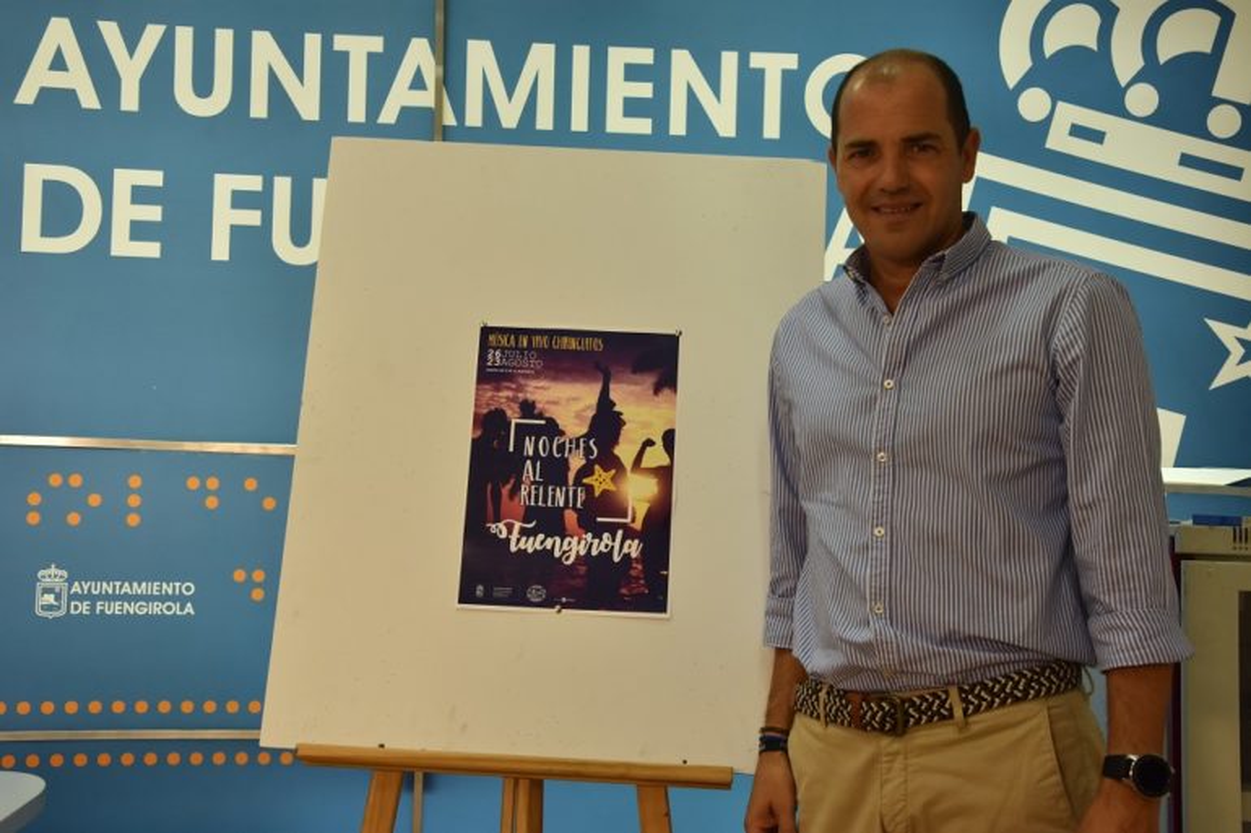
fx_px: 1668
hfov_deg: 41.1
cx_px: 626
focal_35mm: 48
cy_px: 416
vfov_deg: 28.1
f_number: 6.3
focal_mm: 32
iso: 800
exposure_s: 1/160
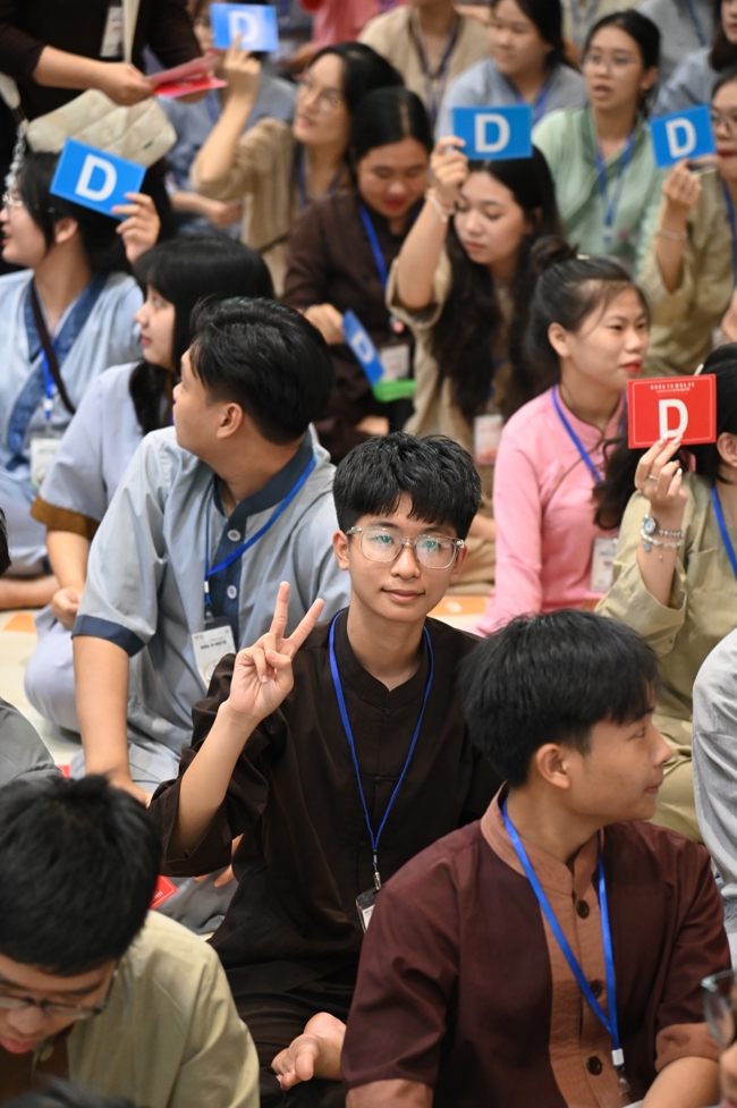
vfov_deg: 17.1
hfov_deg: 11.4
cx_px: 368
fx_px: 3690
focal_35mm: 120
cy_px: 554
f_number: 4
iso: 5000
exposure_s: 1/125
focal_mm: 120
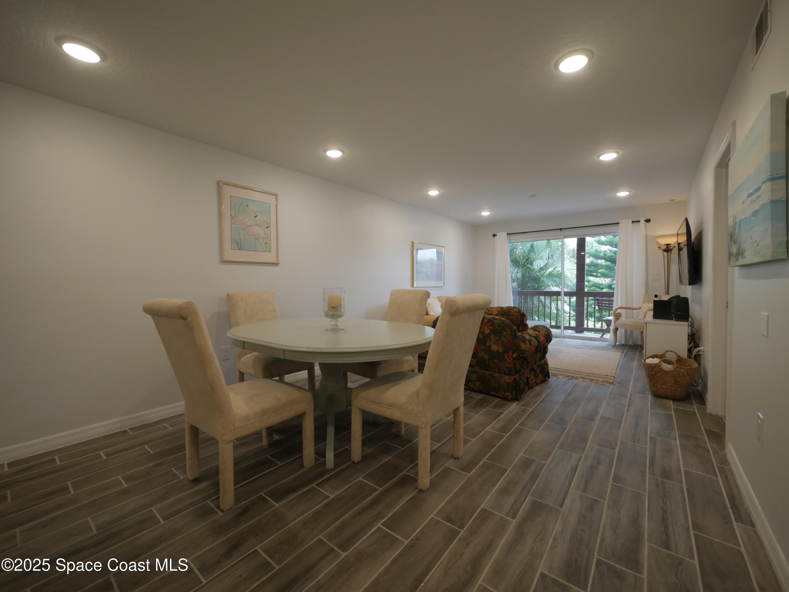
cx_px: 394
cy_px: 296
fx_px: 319
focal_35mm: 14
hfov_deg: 102.0
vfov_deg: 85.7
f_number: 4
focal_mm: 7
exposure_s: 1/60
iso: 640
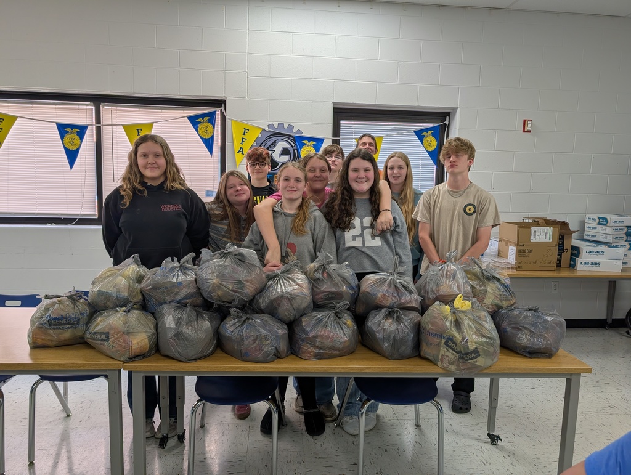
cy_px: 238
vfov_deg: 56.9
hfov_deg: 71.5
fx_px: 438
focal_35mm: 24
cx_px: 316
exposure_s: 1/275
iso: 18
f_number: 1.68
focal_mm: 6.9
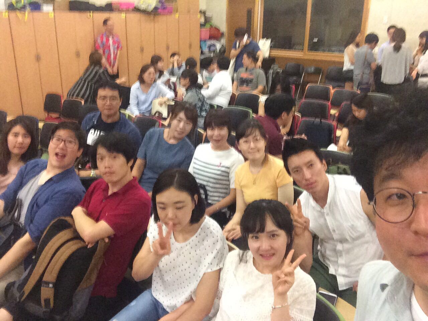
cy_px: 160
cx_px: 214
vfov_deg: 45.4
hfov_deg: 58.4
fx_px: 383
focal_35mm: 31
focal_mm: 2.15
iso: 500
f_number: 2.4
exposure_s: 1/15
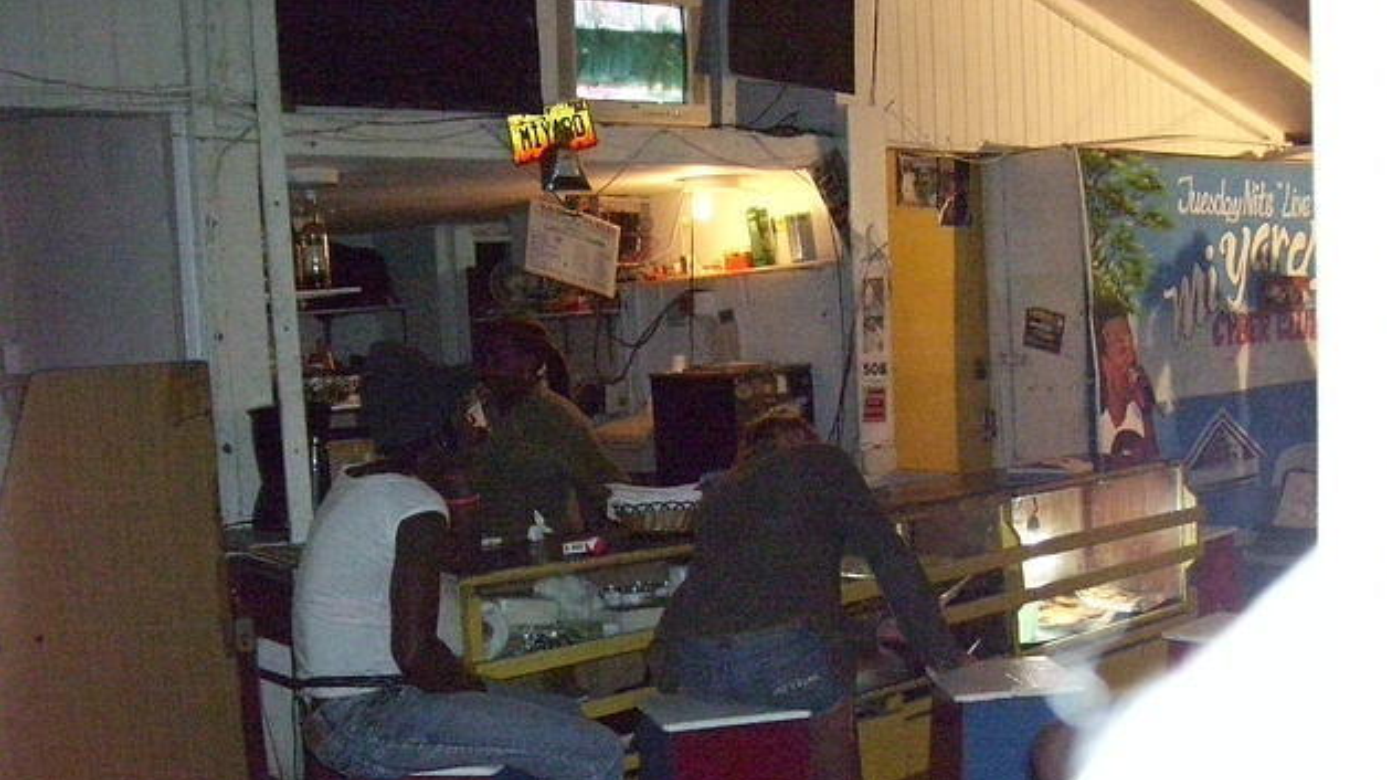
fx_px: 1471
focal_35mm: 40
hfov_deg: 50.5
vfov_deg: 29.6
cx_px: 702
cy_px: 475
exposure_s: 1/125
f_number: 2.7
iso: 1250
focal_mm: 6
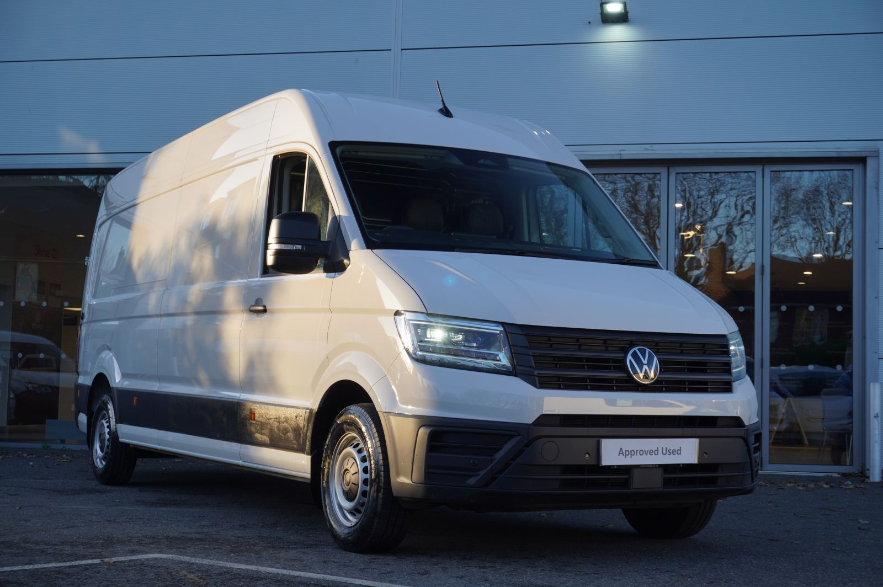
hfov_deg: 37.9
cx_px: 442
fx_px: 1287
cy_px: 294
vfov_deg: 25.7
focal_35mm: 52
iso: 100
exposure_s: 1/90
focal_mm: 35
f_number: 5.6
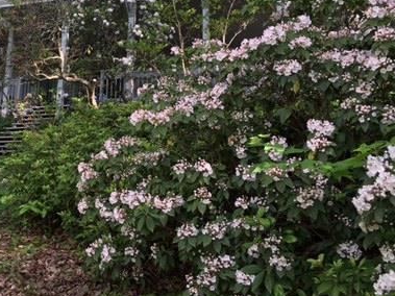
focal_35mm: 49
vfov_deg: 29.2
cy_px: 76
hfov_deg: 37.5
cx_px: 78
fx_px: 559
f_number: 2.2
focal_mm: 4.15
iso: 32
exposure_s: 1/120
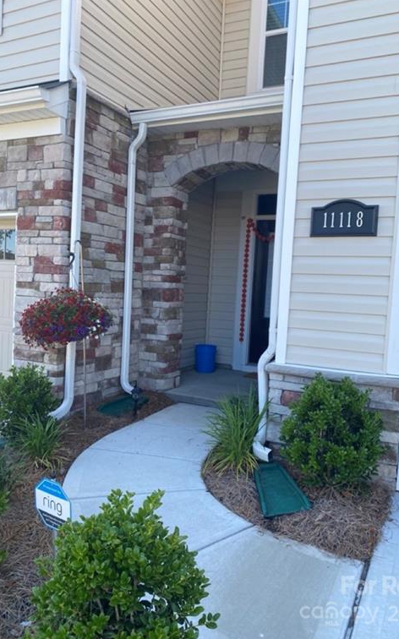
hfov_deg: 44.5
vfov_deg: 66.5
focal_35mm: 28
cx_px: 199
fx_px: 488
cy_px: 320
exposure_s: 1/421
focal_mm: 4.25
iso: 32
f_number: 1.8
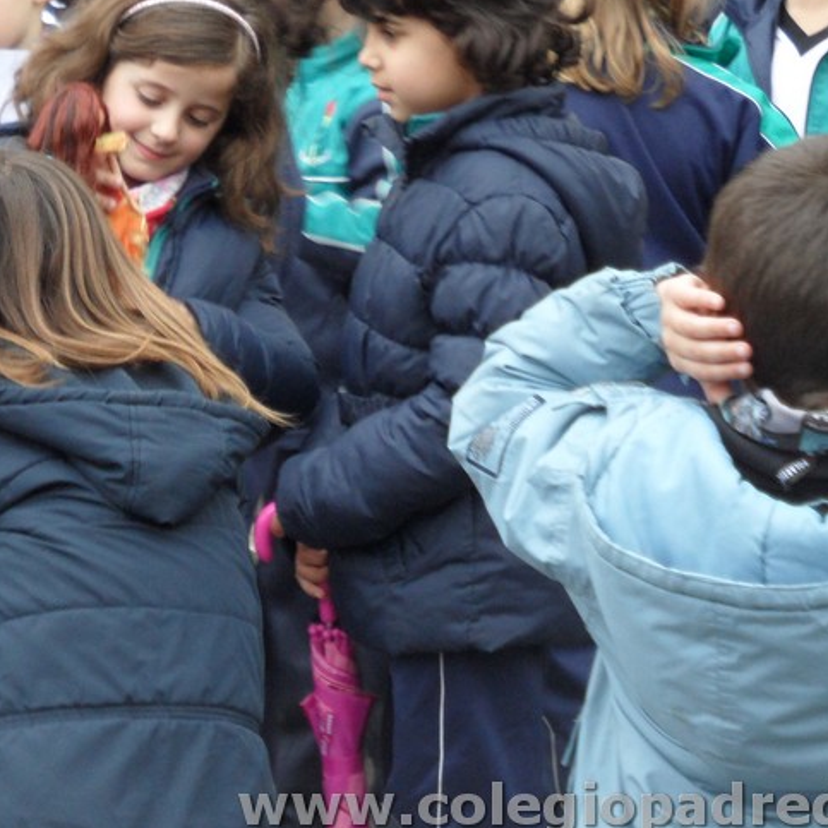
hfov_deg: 6.2
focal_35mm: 281
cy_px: 187
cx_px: 286
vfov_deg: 6.2
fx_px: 7604
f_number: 4.4
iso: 160
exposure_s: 1/60
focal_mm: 24.6
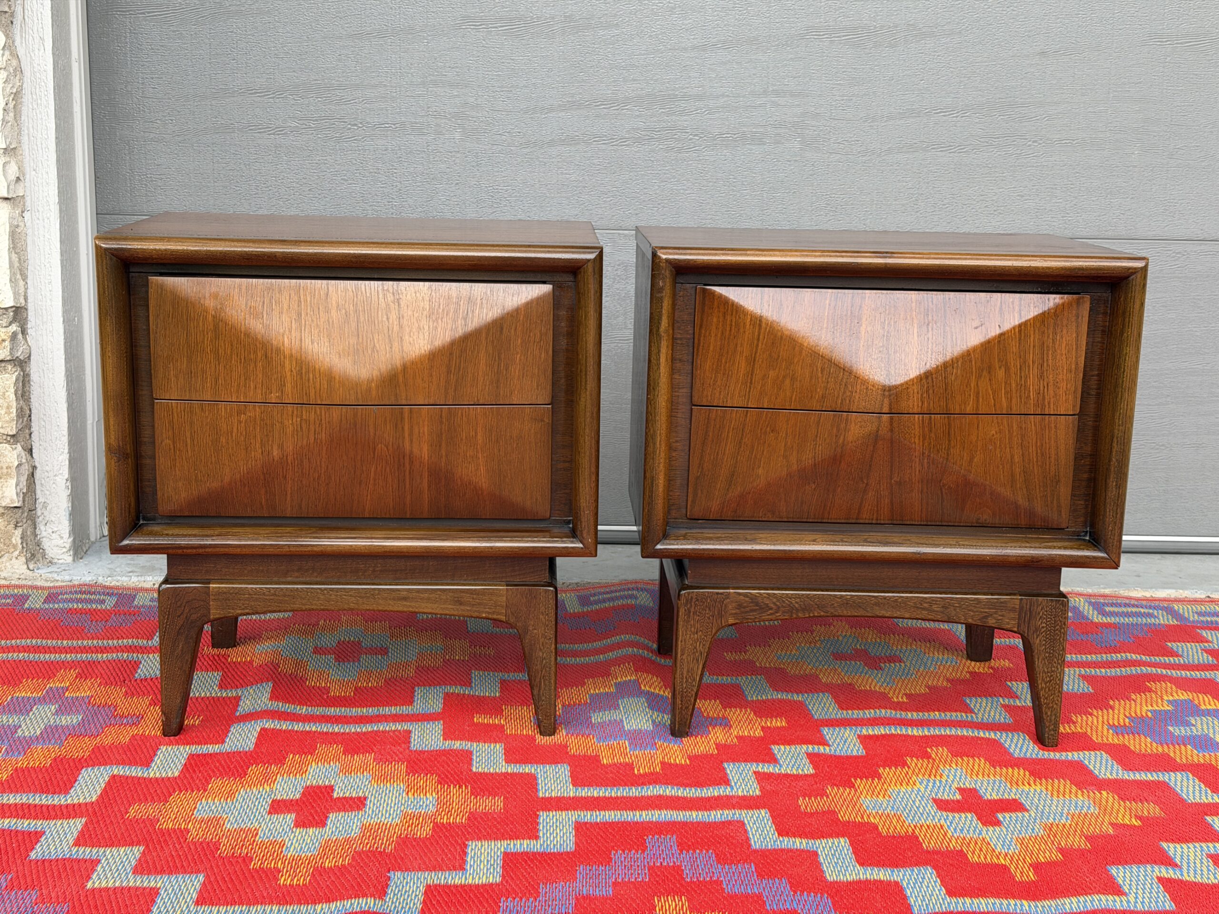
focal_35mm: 48
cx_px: 610
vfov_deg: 30.3
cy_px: 457
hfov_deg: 39.7
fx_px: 1690
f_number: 1.78
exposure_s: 1/323
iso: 64
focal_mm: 6.76
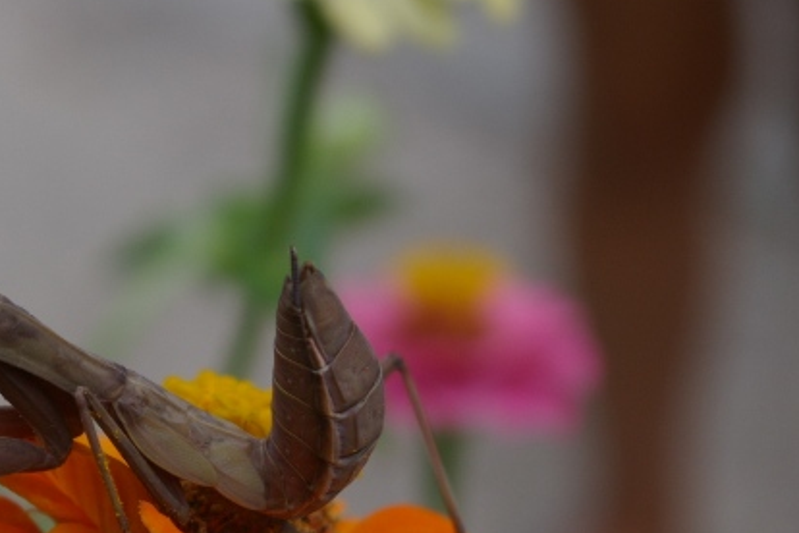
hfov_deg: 14.5
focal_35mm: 141
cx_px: 146
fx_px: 3126
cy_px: 426
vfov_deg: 9.7
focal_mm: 55
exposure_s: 1/90
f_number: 8
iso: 200
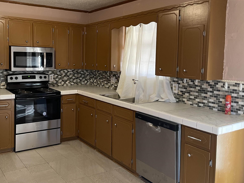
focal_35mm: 34
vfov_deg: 41.7
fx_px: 240
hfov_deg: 53.2
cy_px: 77
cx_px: 87
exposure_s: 1/60
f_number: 1.6
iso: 250
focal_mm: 4.2
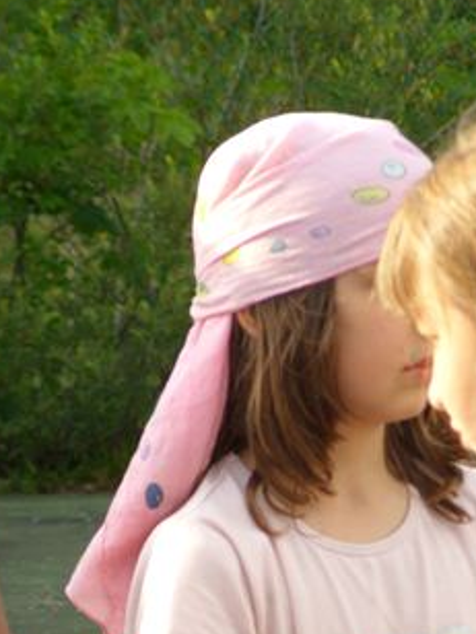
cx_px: 373
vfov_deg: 5.4
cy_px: 519
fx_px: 6784
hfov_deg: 4.0
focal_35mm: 370
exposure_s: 1/148
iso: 100
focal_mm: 39
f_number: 4.5
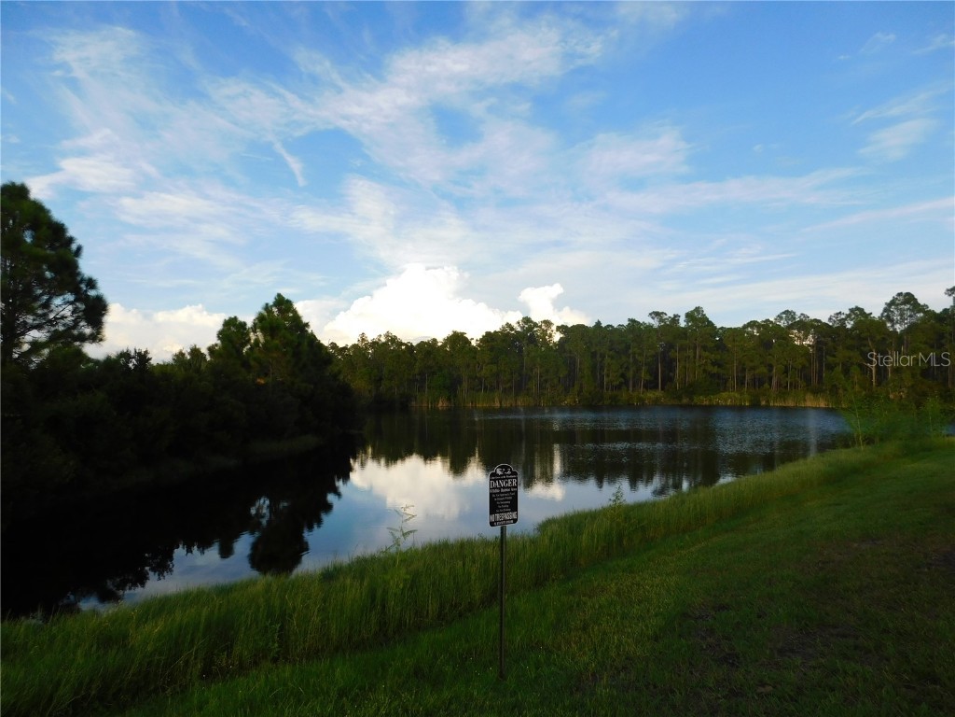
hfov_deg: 73.9
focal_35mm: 23
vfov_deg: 58.9
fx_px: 635
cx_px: 478
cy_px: 358
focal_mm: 4
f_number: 3
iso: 125
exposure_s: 1/800
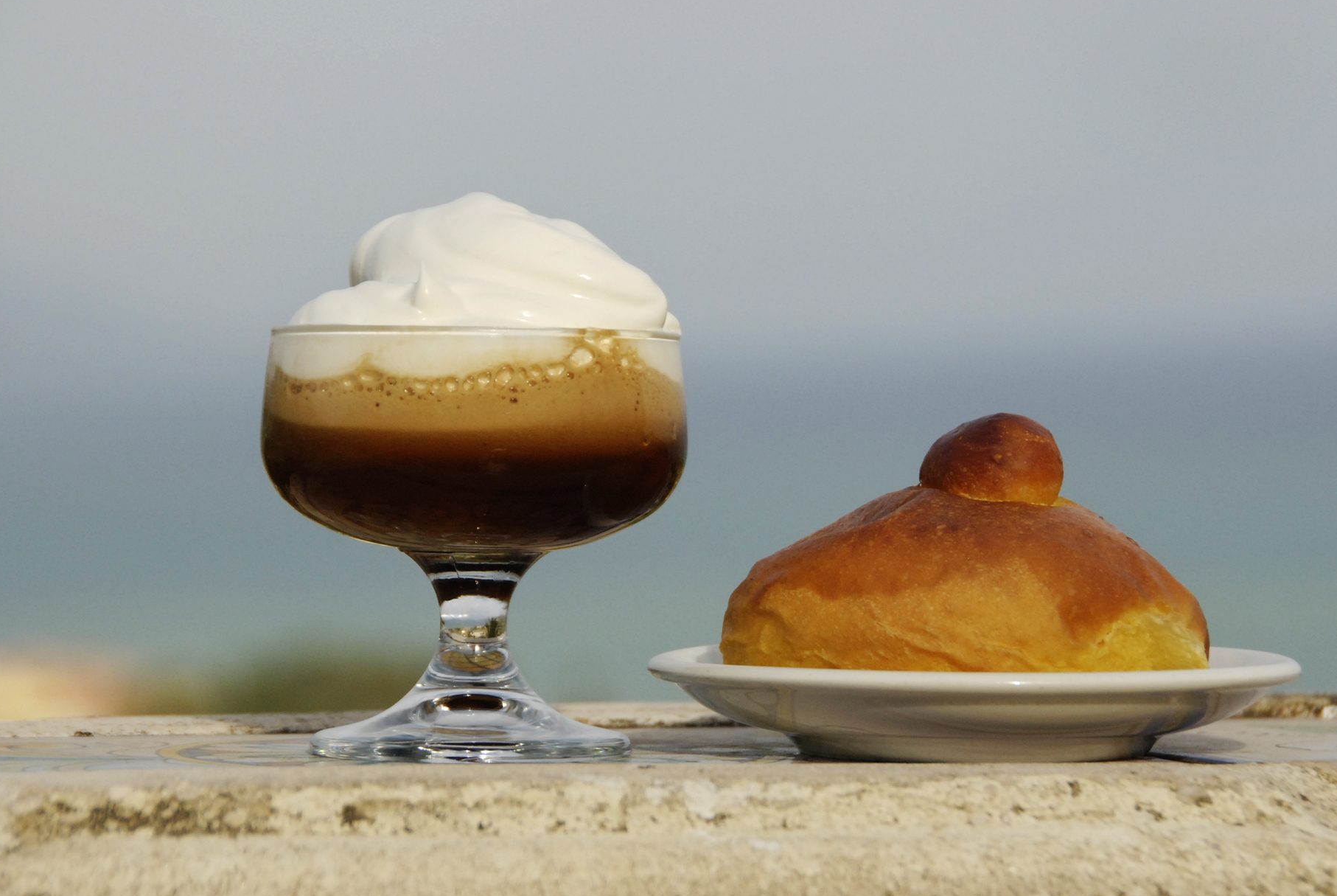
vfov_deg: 7.0
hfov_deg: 10.5
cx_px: 700
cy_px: 395
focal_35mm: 196
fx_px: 7289
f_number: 7.1
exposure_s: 1/1250
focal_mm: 112
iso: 500
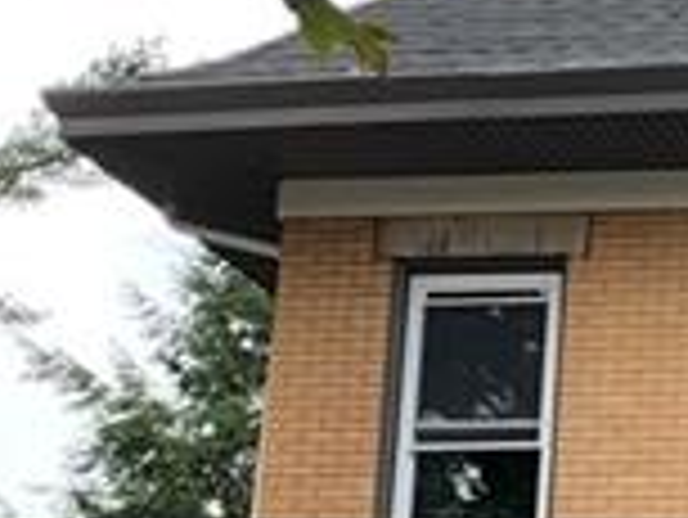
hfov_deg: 13.9
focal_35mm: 136
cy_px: 559
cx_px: 931
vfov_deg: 10.8
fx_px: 2705
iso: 25
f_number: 1.8
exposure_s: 1/122
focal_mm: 4.25
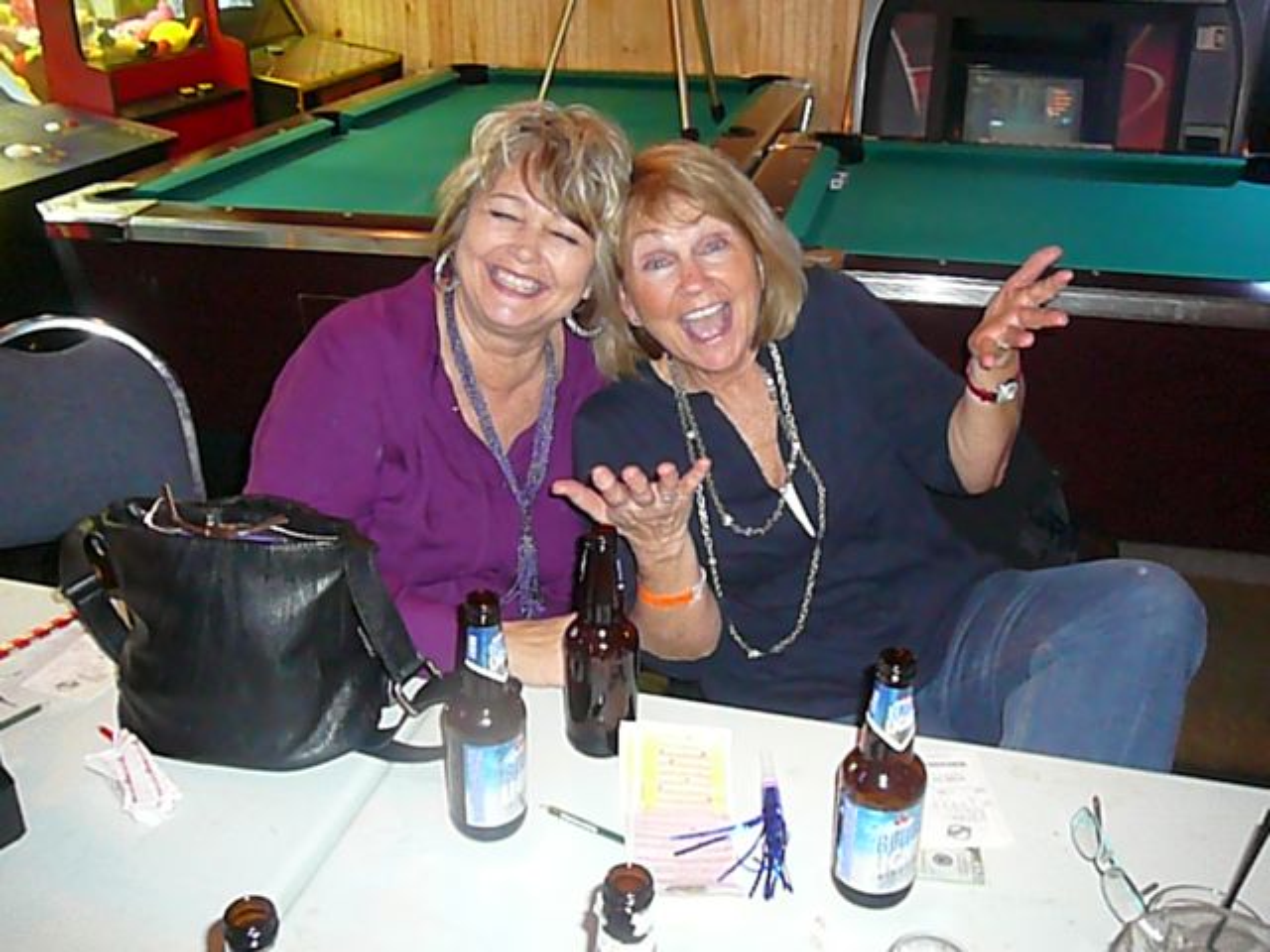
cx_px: 635
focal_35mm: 35
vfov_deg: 40.7
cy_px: 476
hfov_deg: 52.6
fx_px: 1284
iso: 800
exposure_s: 1/8
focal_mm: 5.2
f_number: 2.8
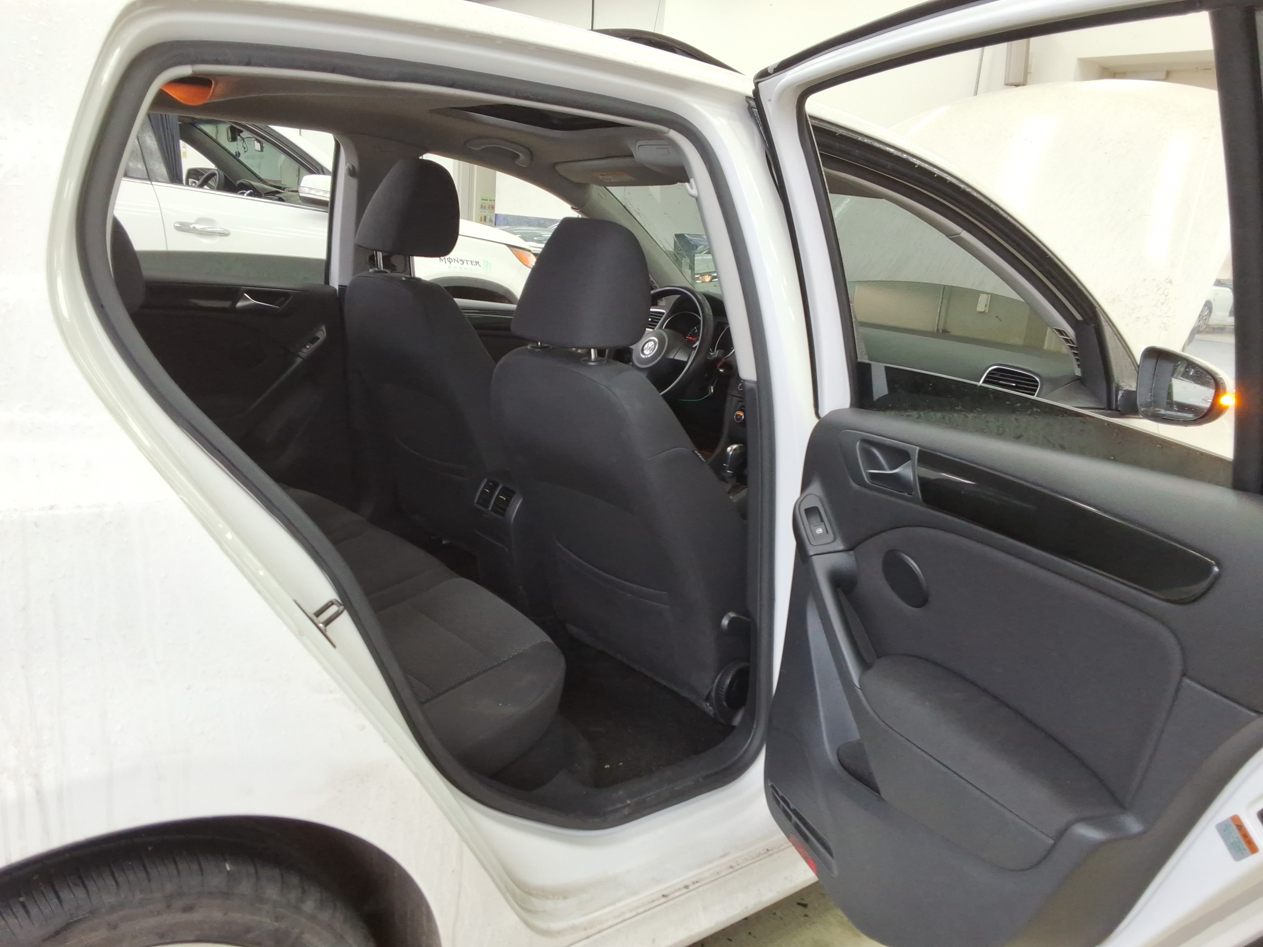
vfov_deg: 49.7
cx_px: 632
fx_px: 1022
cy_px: 474
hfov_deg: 63.4
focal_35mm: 28
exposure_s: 1/60
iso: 41
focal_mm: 2.91
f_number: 1.9
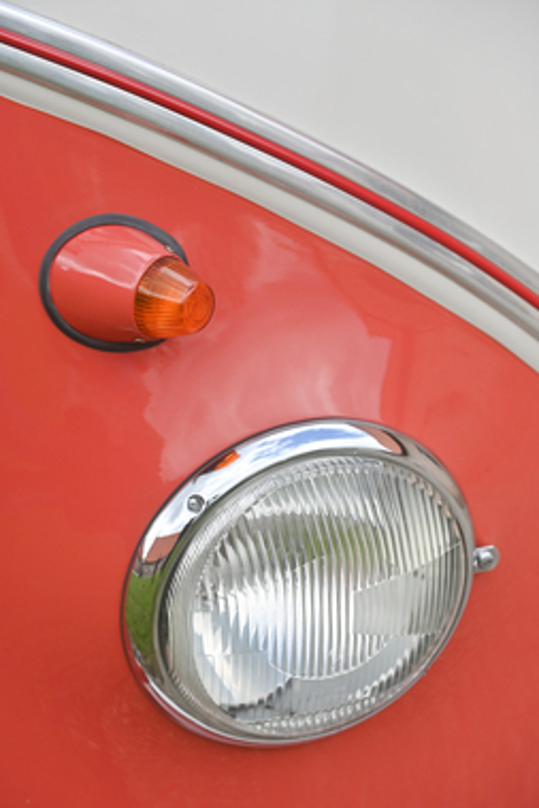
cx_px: 257
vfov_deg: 17.6
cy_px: 422
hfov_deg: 11.8
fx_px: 2603
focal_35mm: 116
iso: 320
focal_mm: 110
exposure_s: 1/2000
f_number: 5.6
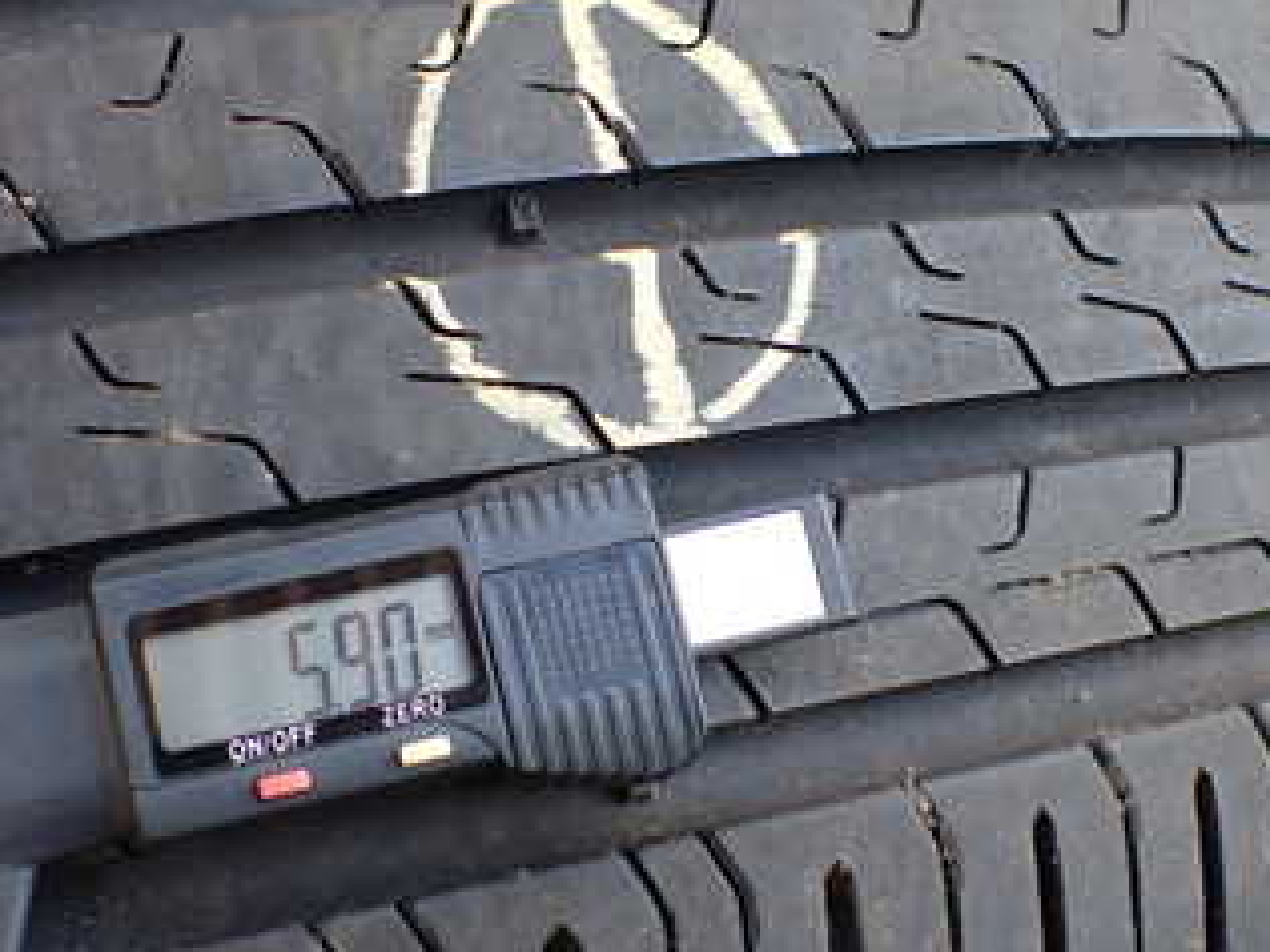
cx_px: 723
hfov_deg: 33.7
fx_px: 2091
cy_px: 418
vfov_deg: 25.6
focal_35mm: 57
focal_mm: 5.4
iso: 160
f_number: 2.3
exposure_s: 1/125
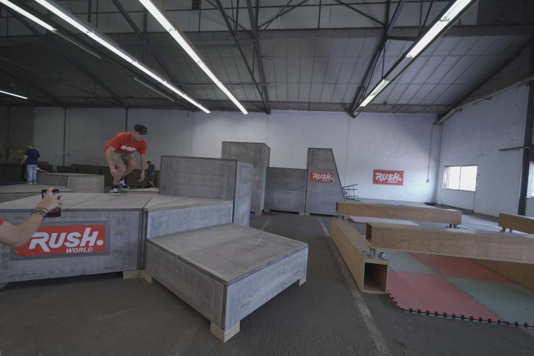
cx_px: 267
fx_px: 208
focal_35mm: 14
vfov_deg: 81.2
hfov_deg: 104.3
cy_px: 178
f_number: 1.8
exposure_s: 1/800
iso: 800
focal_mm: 14
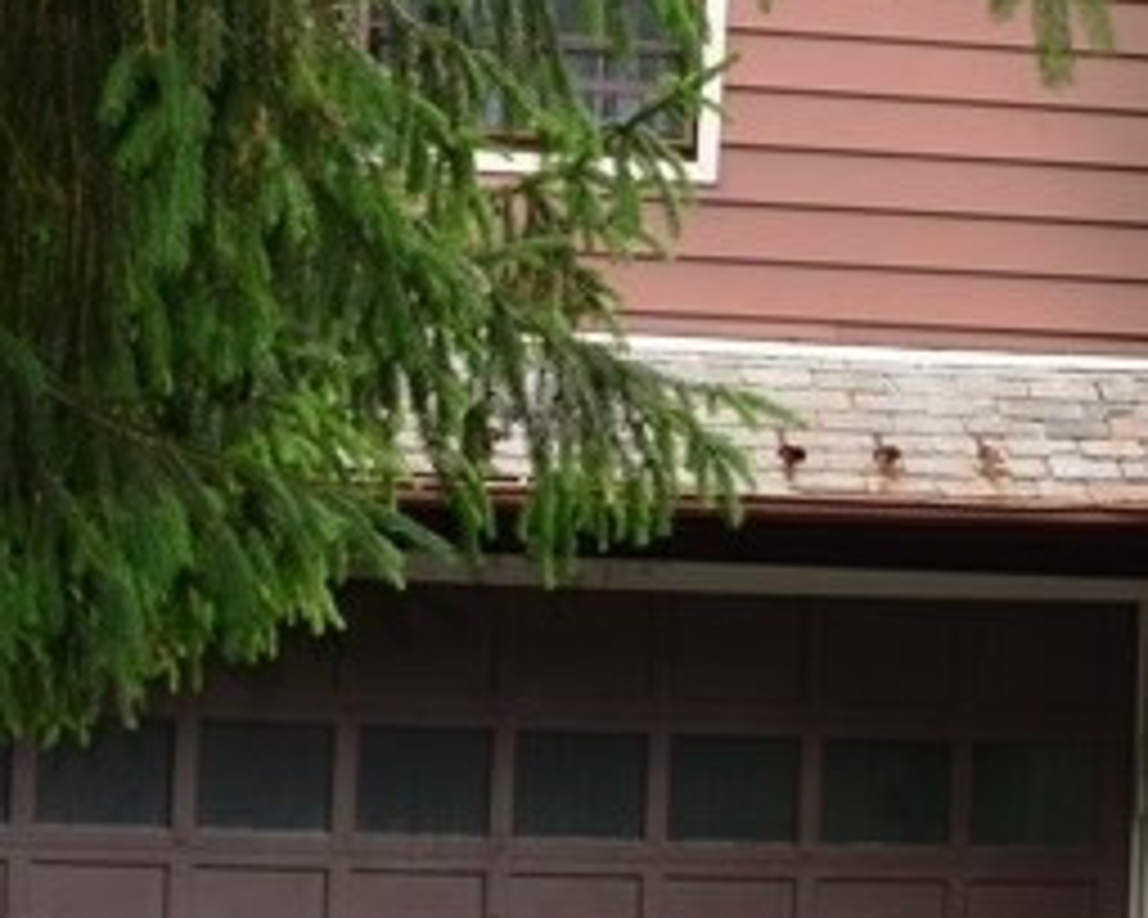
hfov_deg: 11.6
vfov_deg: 9.8
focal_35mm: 158
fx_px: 5368
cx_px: 1765
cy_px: 279
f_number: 4
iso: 110
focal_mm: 28
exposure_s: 1/250
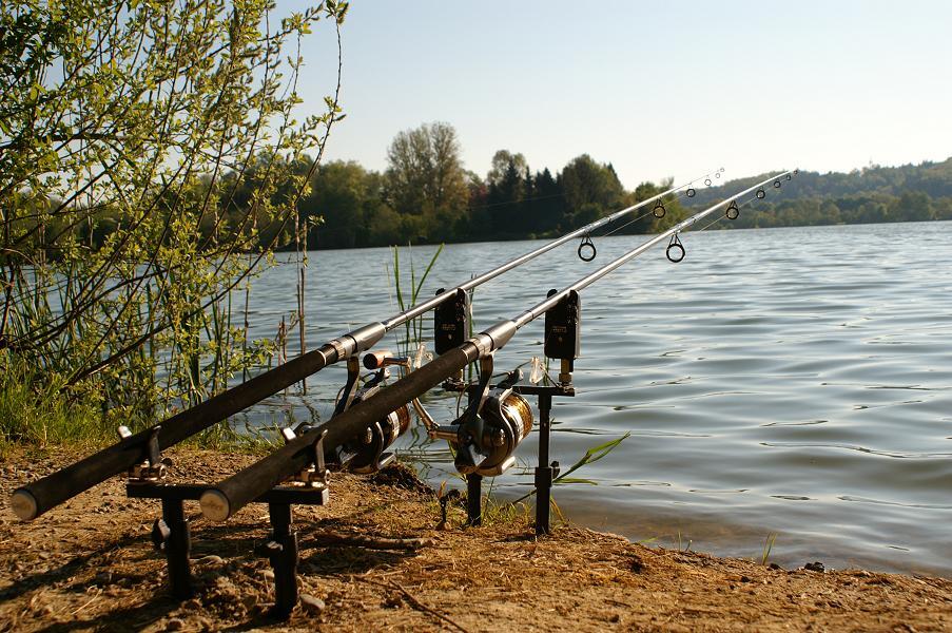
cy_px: 316
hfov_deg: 46.4
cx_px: 476
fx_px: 1109
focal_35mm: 42
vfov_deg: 31.8
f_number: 9
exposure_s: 1/400
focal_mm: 28
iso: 100
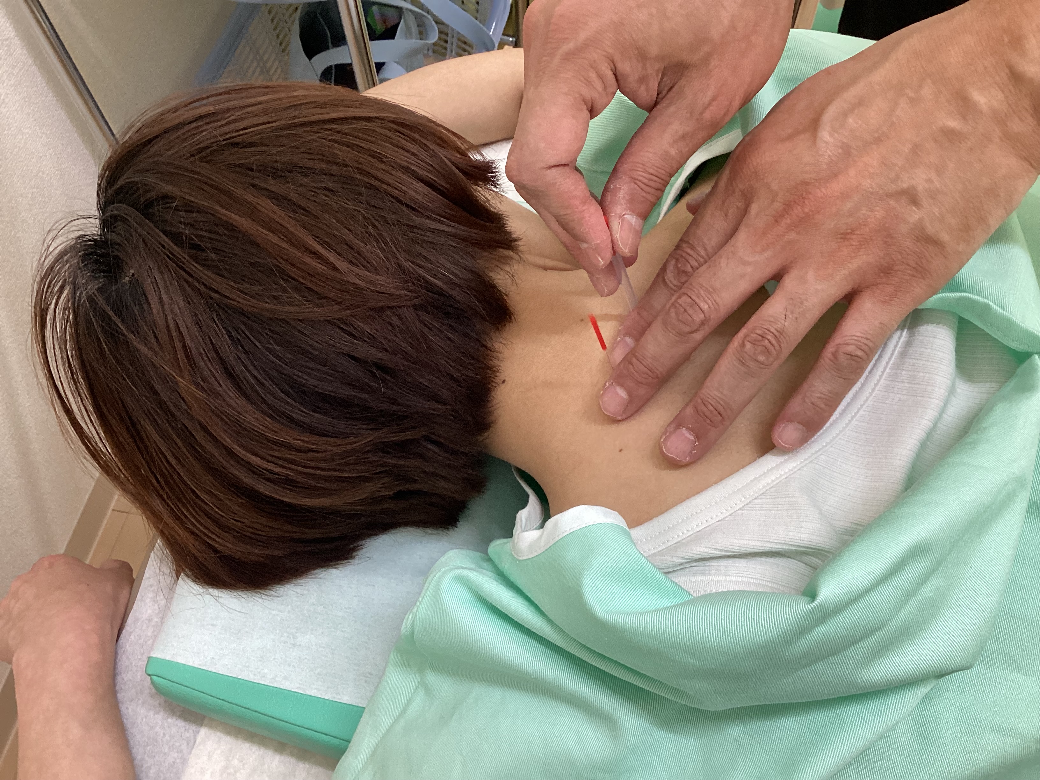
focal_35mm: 31
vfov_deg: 45.4
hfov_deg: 58.4
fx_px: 931
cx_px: 520
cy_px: 390
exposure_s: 1/60
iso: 125
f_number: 2.4
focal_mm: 3.3
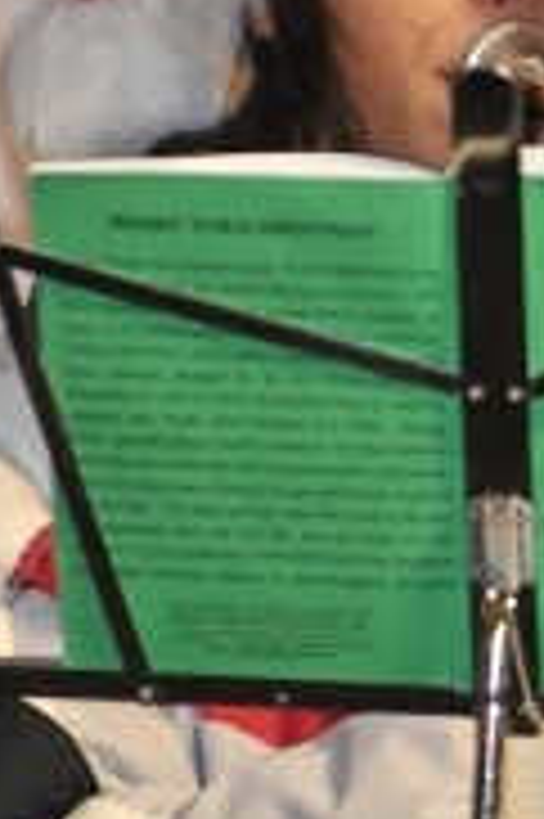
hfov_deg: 1.4
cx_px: 479
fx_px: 22436
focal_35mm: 988
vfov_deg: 2.1
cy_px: 108
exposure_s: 1/125
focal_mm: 200
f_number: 2.8
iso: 800
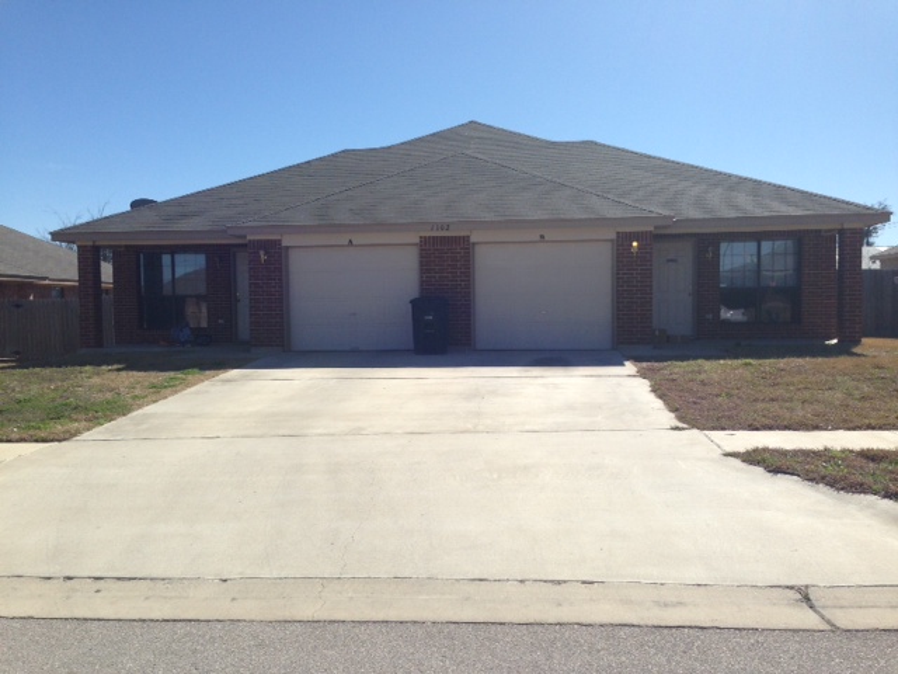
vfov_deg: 42.9
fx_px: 856
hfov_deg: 55.4
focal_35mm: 33
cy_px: 337
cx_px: 449
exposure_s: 1/2358
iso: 50
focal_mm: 4.12
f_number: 2.4
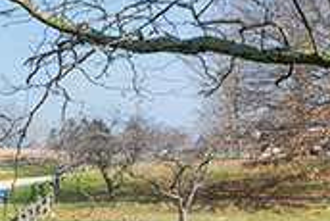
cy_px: 199
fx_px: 743
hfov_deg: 21.8
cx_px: 462
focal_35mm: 81
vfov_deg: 16.7
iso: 250
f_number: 13
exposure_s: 1/180
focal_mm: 24
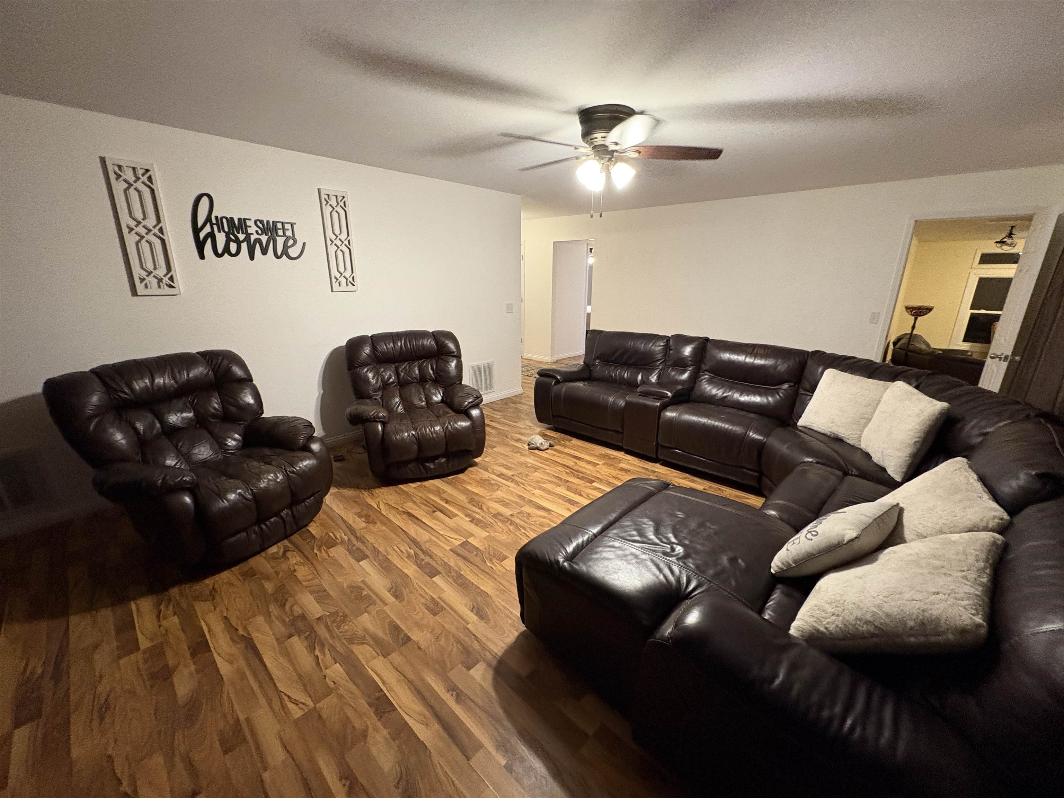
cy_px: 399
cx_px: 532
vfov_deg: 85.7
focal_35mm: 14
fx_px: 430
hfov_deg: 102.1
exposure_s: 1/60
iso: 800
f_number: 2.2
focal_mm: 2.22
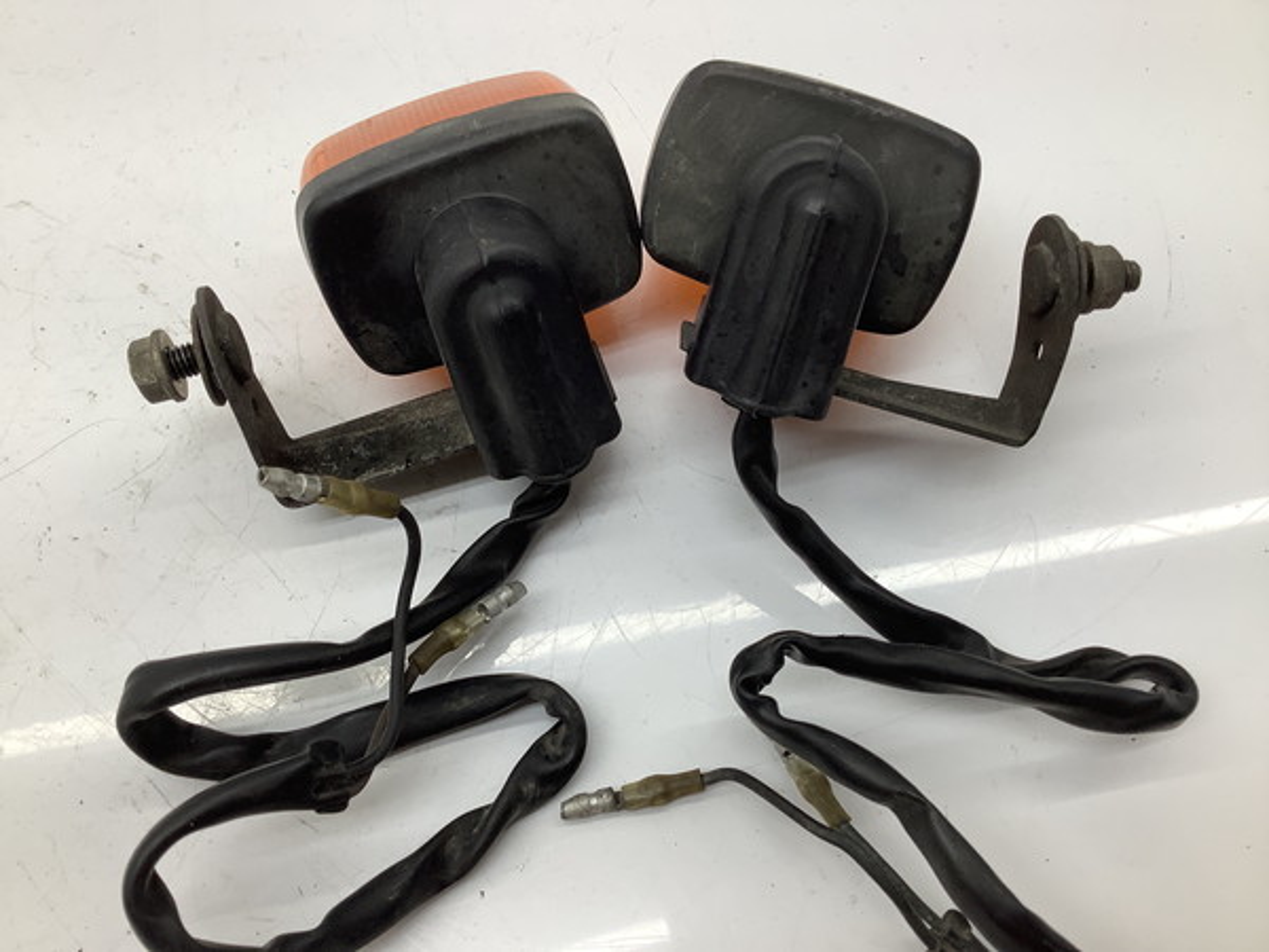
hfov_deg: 58.4
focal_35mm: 31
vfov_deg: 45.4
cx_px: 634
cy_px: 476
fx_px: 1136
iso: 40
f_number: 2.4
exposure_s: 1/100
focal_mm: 3.3
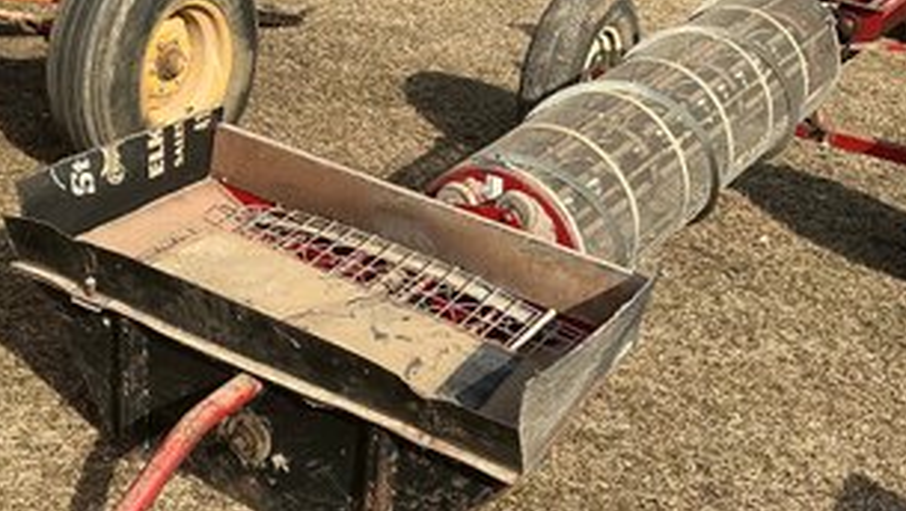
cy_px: 269
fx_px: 1514
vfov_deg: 19.1
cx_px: 545
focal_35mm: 63
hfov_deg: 33.2
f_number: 1.8
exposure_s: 1/1534
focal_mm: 3
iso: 25
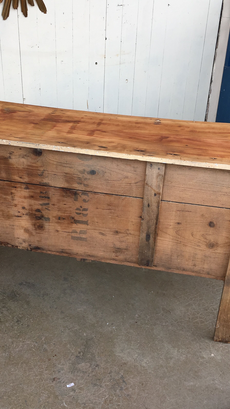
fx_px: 434
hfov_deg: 29.7
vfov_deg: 50.5
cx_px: 98
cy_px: 199
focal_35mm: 40
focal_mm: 4.15
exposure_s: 1/207
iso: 25
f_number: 2.2
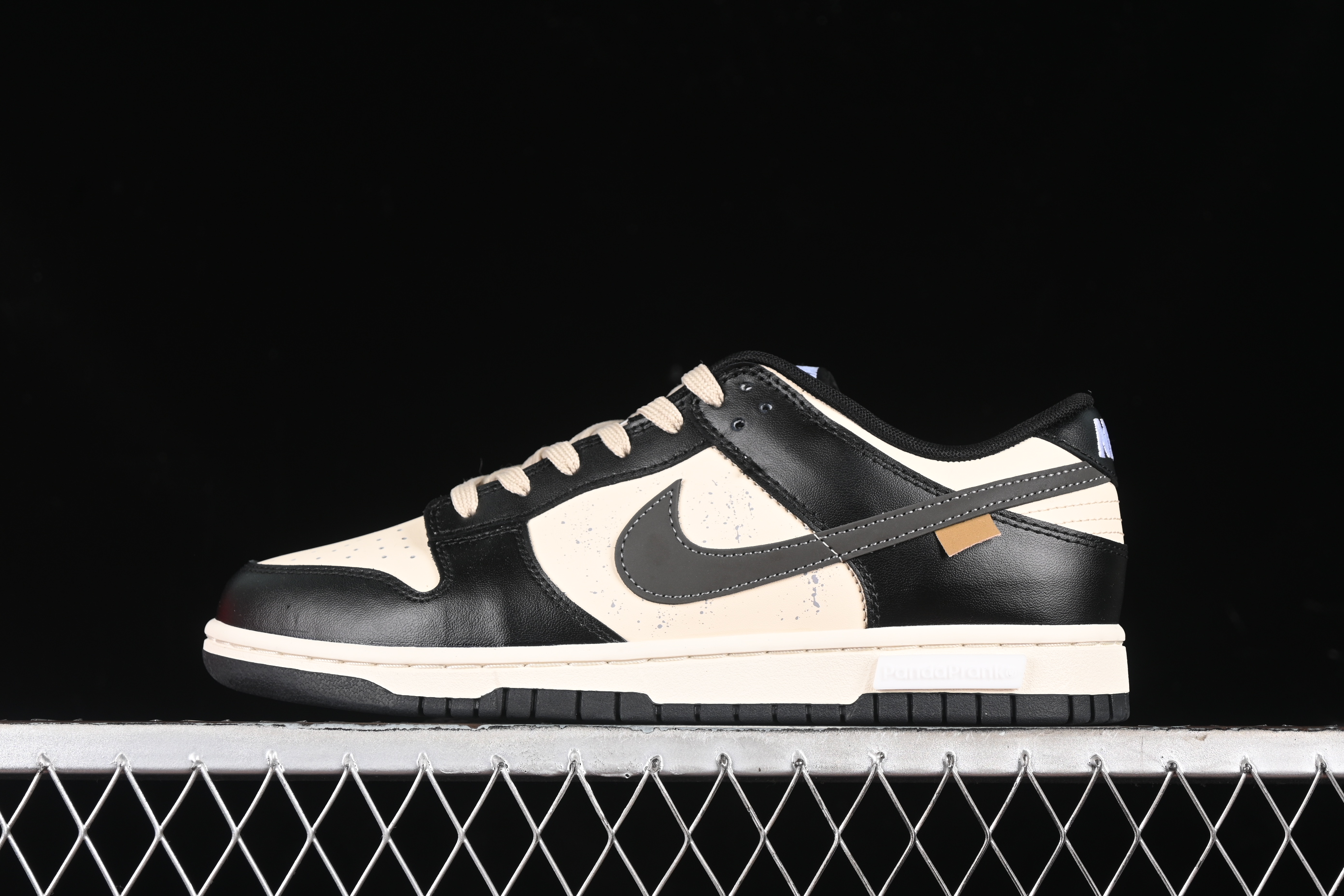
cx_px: 672
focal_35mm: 75
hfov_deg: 27.0
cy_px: 448
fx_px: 2800
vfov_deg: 18.2
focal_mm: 50
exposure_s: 1/60
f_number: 6.3
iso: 160
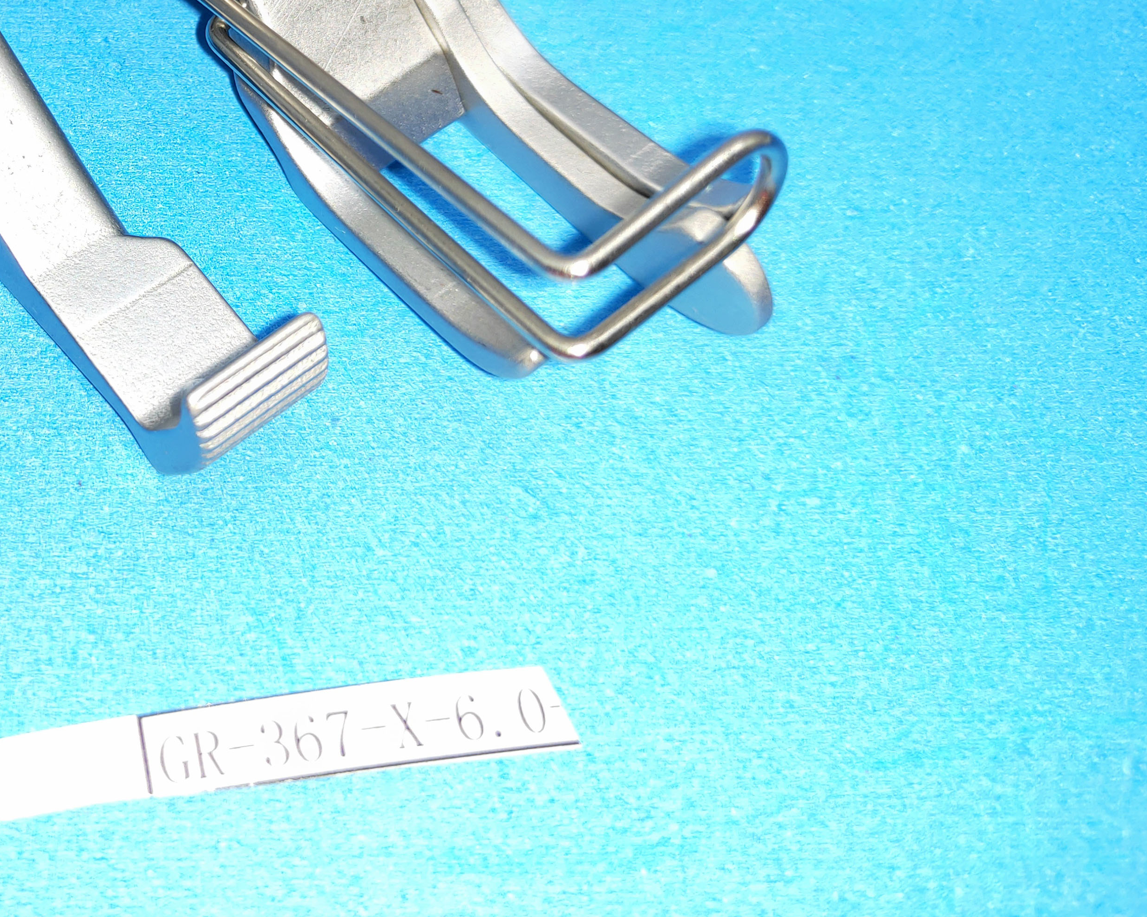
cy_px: 120
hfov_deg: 40.1
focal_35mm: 42
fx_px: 1426
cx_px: 85
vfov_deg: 34.0
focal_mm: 3.97
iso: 108
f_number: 1.7
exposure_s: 1/100
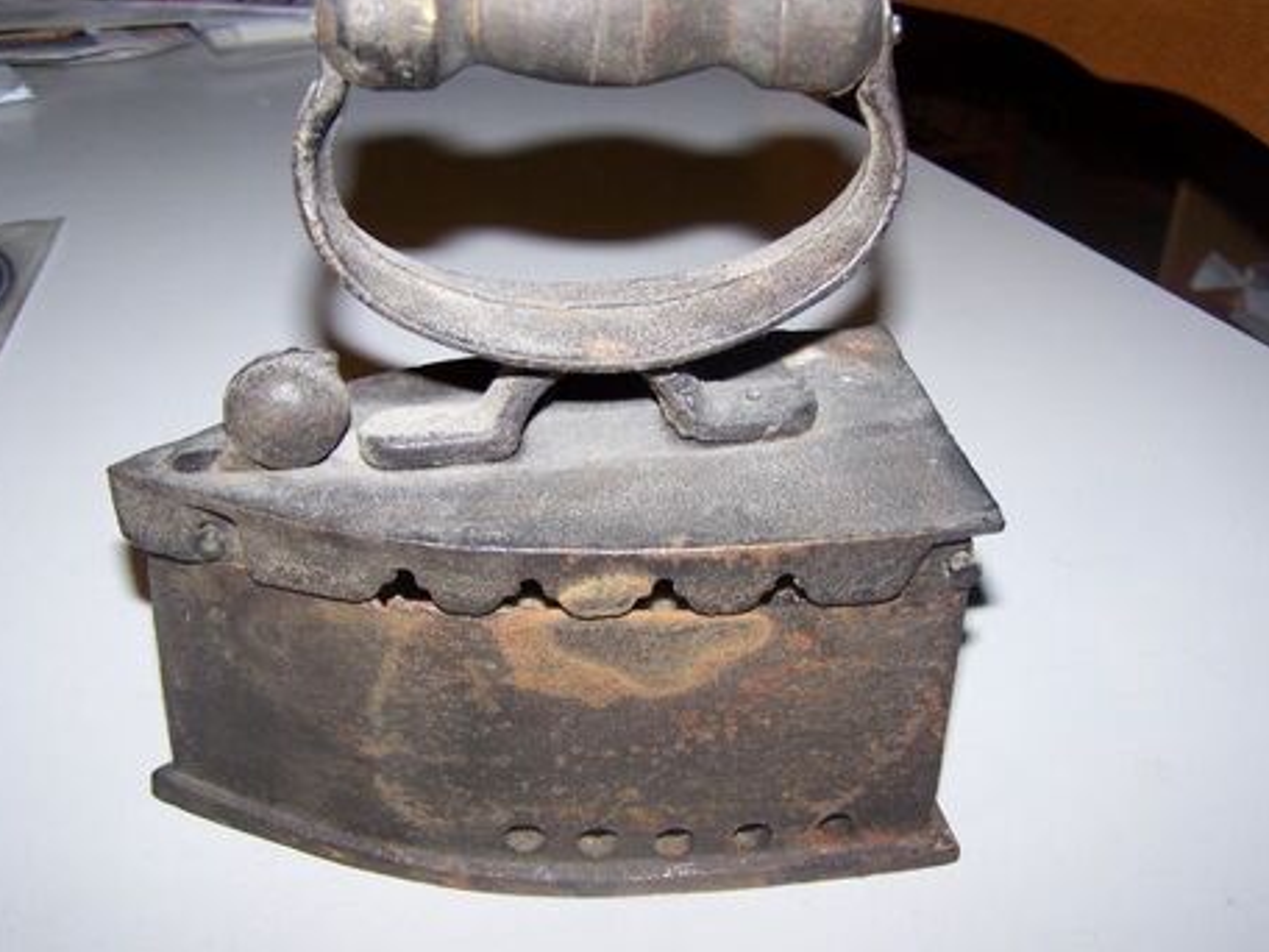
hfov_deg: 46.8
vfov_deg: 36.0
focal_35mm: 40
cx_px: 648
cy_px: 454
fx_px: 1466
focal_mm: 6.3
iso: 80
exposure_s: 1/60
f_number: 2.8
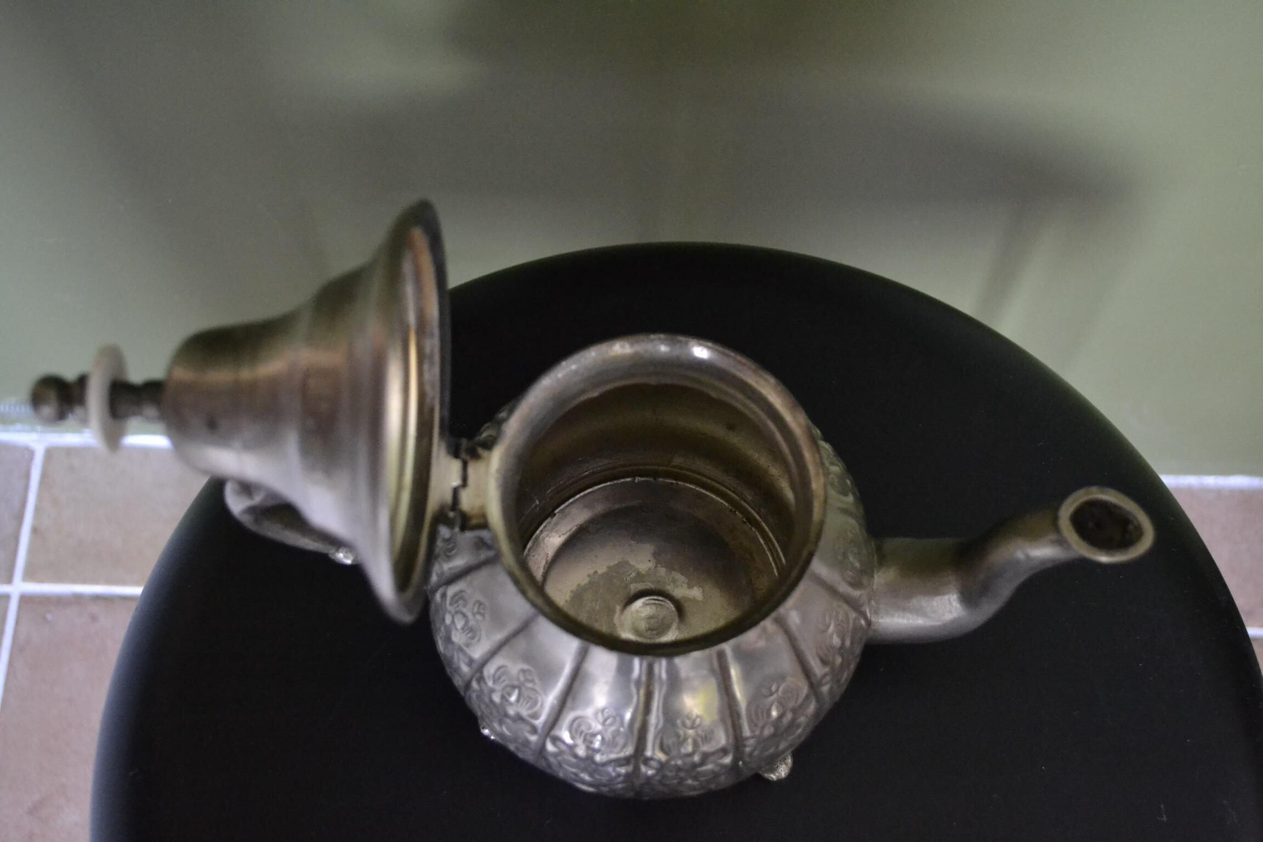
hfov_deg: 43.6
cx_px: 632
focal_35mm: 45
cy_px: 421
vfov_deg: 29.9
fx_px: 1579
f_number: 4.5
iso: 3200
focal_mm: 30
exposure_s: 1/50
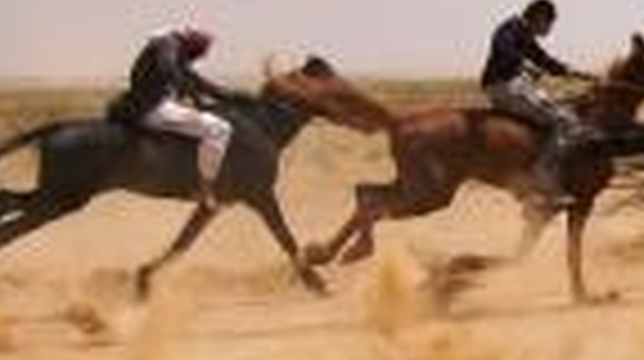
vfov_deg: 10.2
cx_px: 991
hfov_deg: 16.4
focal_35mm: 118
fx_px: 2012
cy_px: 99
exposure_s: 1/4000
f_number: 4.5
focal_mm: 24
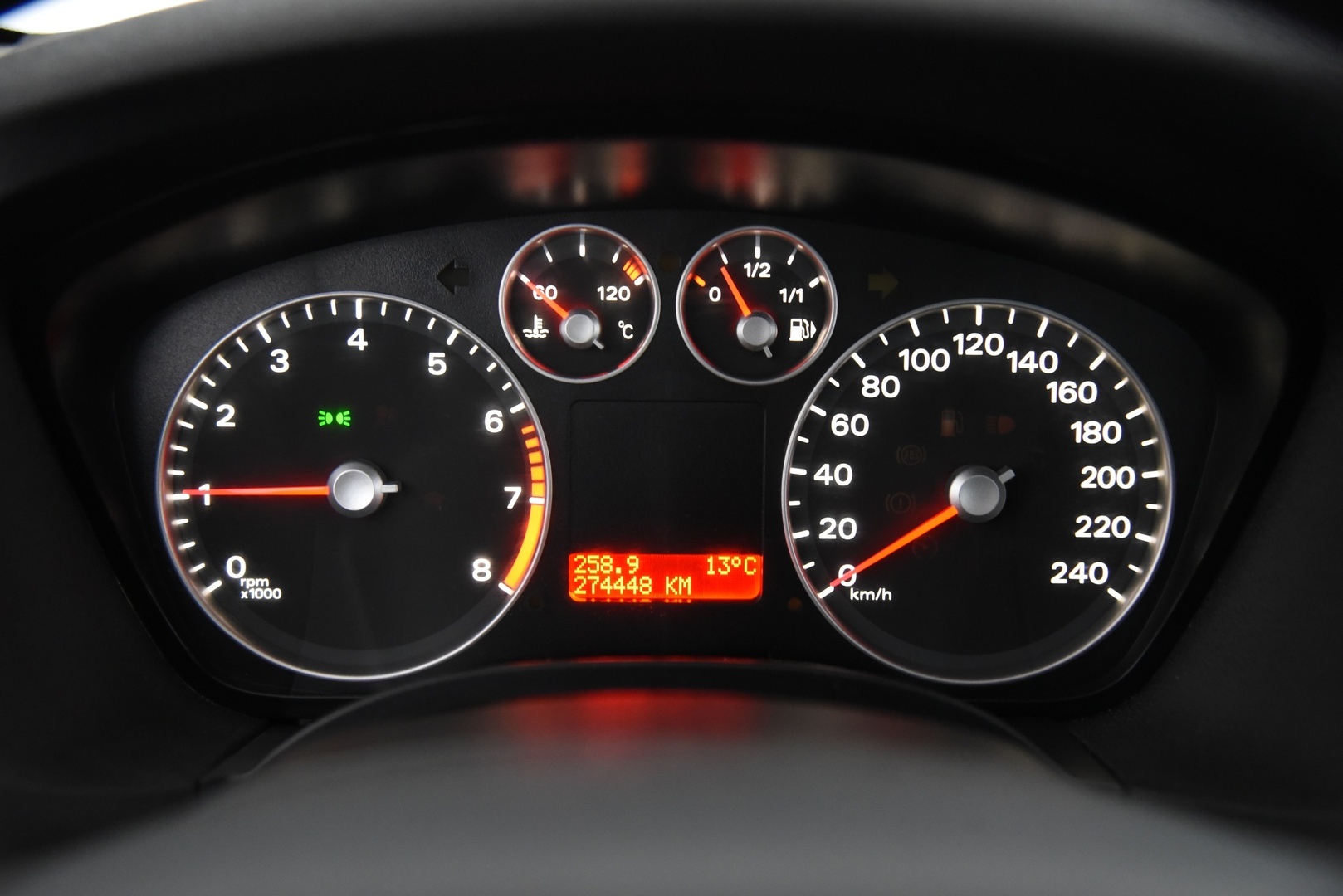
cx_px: 672
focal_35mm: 44
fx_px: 1642
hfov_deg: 44.5
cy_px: 448
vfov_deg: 30.5
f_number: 4
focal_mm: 44
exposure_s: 1/30
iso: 4000
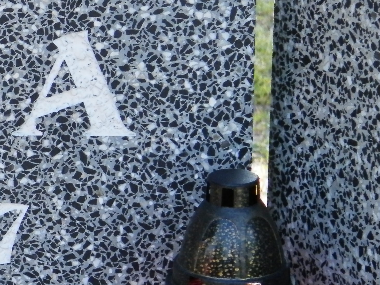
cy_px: 178
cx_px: -182
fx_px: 3644
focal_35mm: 332
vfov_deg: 4.5
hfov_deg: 5.9
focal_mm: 19
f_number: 4.5
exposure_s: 1/125
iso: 200
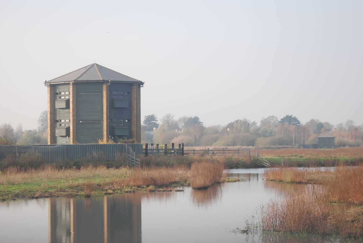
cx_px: 182
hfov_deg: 19.4
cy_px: 122
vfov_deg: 13.1
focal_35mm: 105
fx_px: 1060
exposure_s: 1/400
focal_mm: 70
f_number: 5
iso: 200
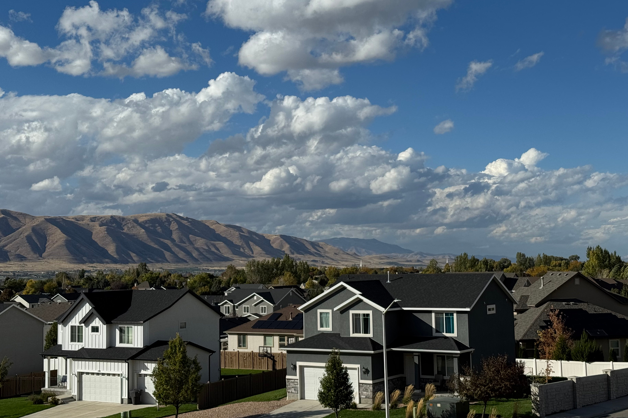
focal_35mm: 55
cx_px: 297
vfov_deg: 24.6
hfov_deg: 36.2
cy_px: 201
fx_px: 959
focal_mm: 6.76
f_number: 1.78
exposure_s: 1/9009
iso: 64
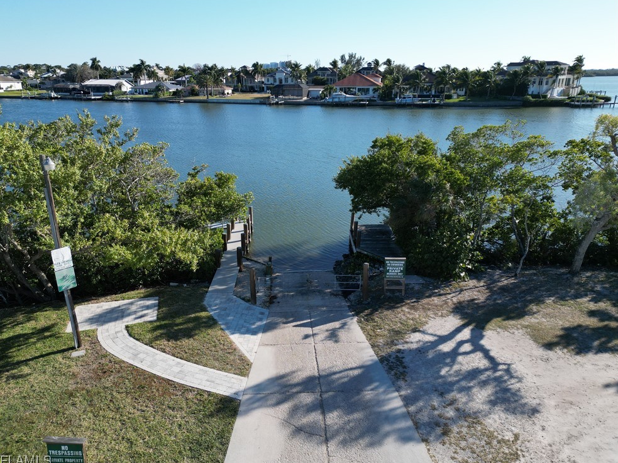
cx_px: 297
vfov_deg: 54.9
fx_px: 446
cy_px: 234
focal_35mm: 25
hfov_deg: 69.4
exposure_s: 1/2500
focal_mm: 6.72
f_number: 1.7
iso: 140
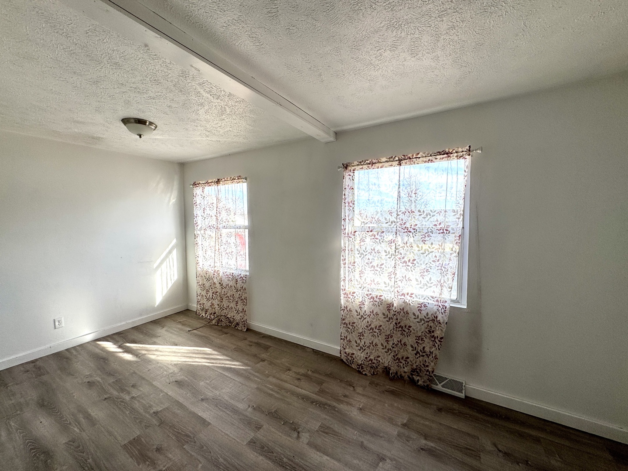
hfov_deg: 102.1
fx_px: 254
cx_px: 314
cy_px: 236
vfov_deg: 85.7
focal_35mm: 14
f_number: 2.2
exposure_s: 1/275
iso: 40
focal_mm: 2.22
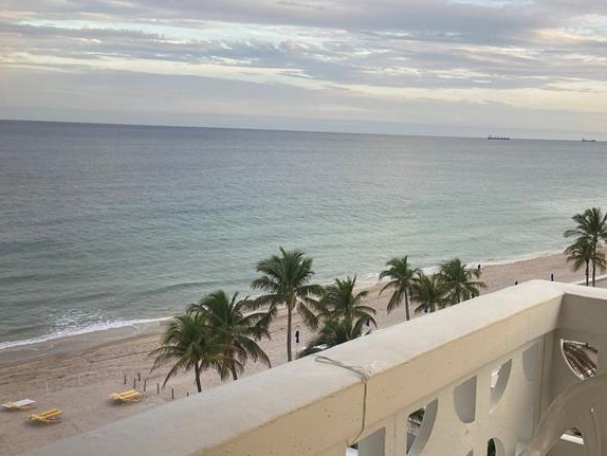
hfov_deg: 46.8
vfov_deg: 36.7
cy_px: 279
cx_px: 420
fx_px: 684
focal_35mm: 39
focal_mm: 3.99
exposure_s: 1/121
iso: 32
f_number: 1.8
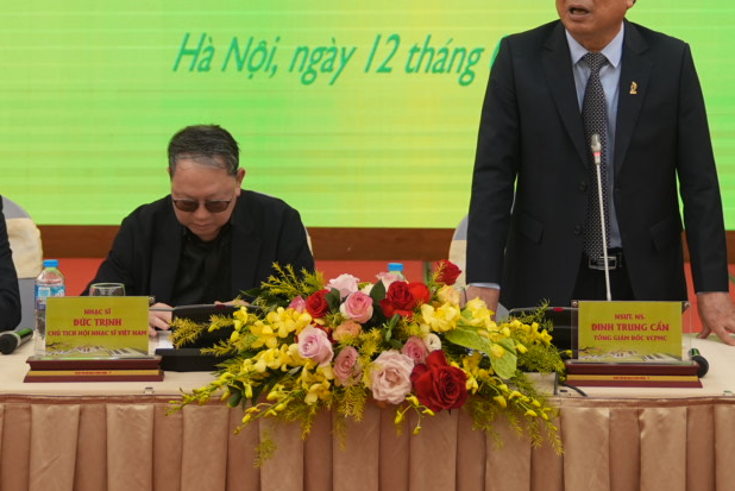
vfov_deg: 13.1
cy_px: -117
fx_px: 2084
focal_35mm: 102
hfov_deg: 20.0
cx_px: 384
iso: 500
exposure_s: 1/160
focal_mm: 39
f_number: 2.8
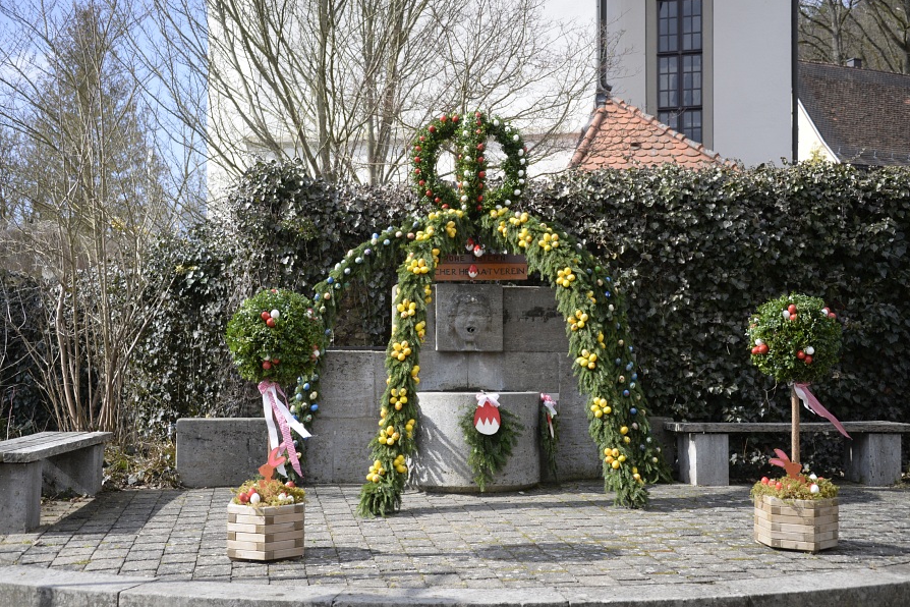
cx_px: 474
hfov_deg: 41.9
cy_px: 313
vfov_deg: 28.6
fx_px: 1188
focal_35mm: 47
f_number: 4
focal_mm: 42
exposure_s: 1/4000
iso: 900
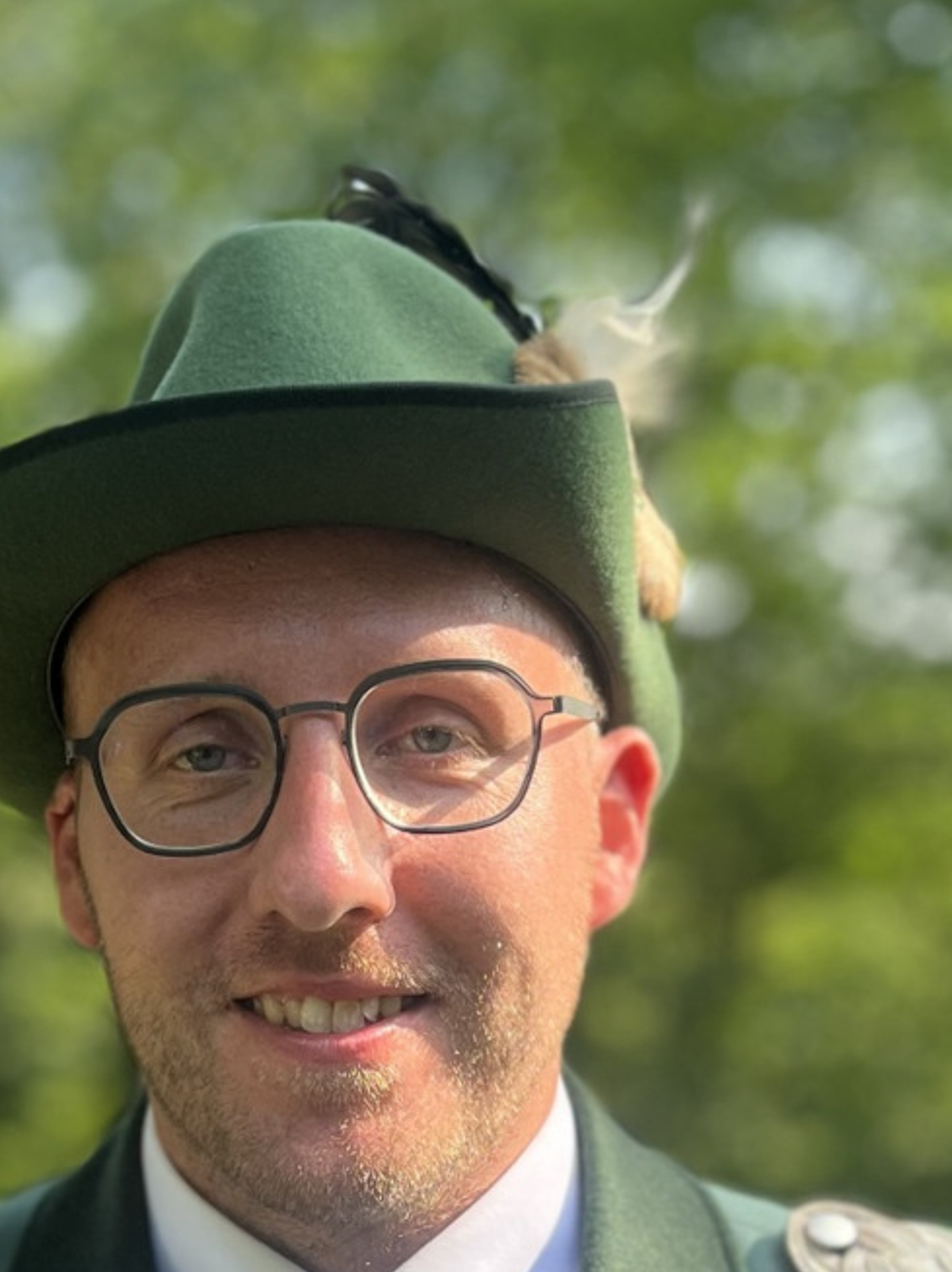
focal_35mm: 68
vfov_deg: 27.0
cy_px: 1271
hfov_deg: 21.5
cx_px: 341
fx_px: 2496
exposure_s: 1/304
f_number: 1.6
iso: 50
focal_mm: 5.1
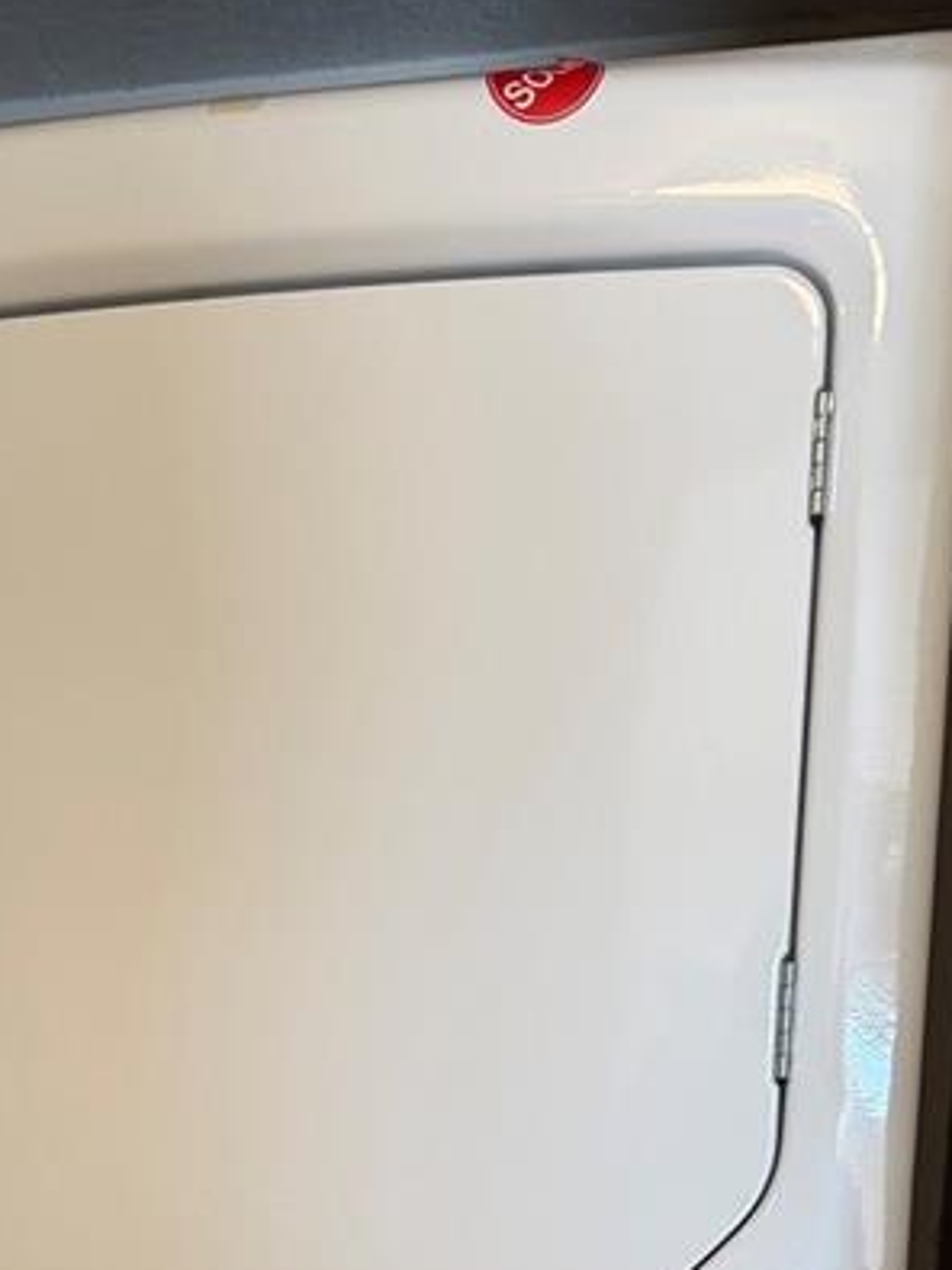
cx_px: -161
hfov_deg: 19.1
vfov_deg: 23.8
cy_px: 1601
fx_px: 2678
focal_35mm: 73
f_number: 1.78
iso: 100
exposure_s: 1/120
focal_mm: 6.76
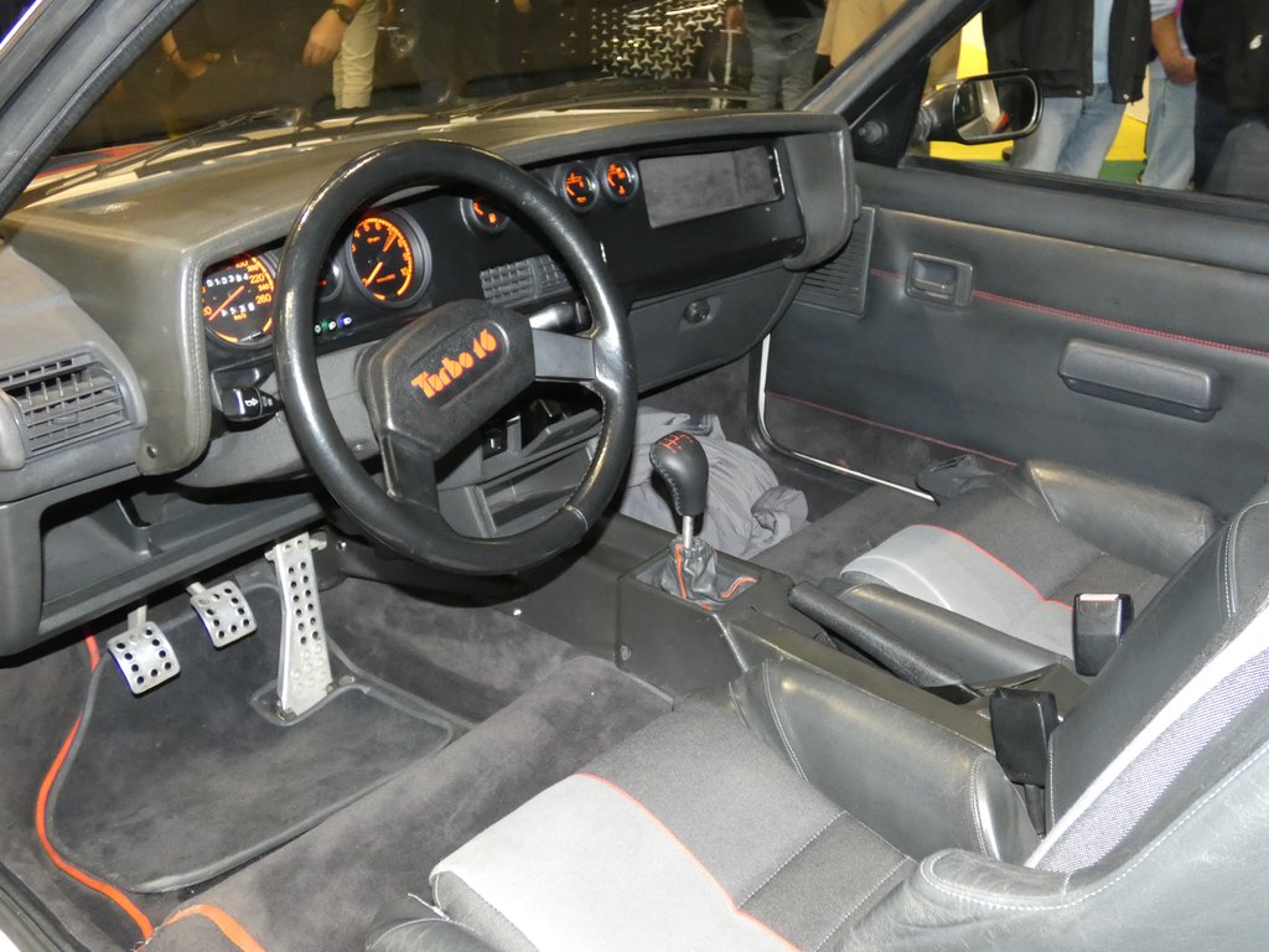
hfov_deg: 52.6
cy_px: 476
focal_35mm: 35
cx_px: 634
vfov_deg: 40.7
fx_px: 1283
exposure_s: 1/60
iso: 800
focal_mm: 6.2
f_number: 3.4
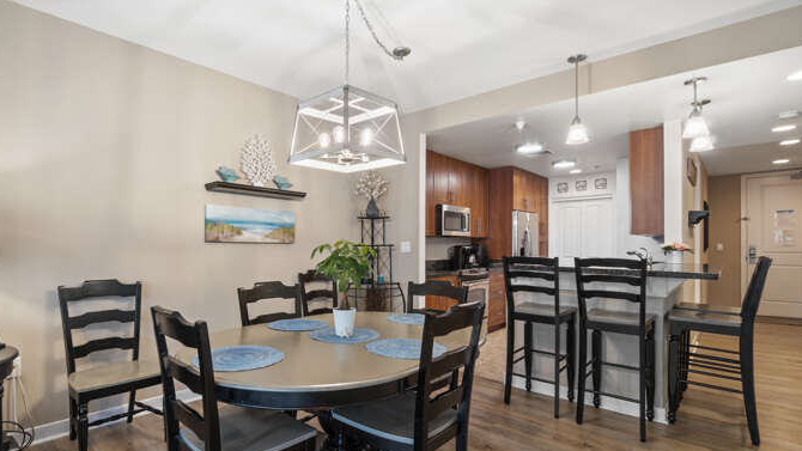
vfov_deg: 60.8
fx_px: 383
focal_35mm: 18
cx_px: 348
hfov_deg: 92.1
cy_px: 257
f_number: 8
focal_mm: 10
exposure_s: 1.6
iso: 250
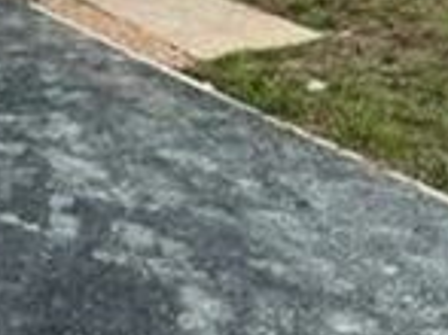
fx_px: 802
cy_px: -358
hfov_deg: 30.9
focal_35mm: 62
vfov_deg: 16.8
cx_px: 143
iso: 250
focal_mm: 1.57
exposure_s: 1/121
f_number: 1.8
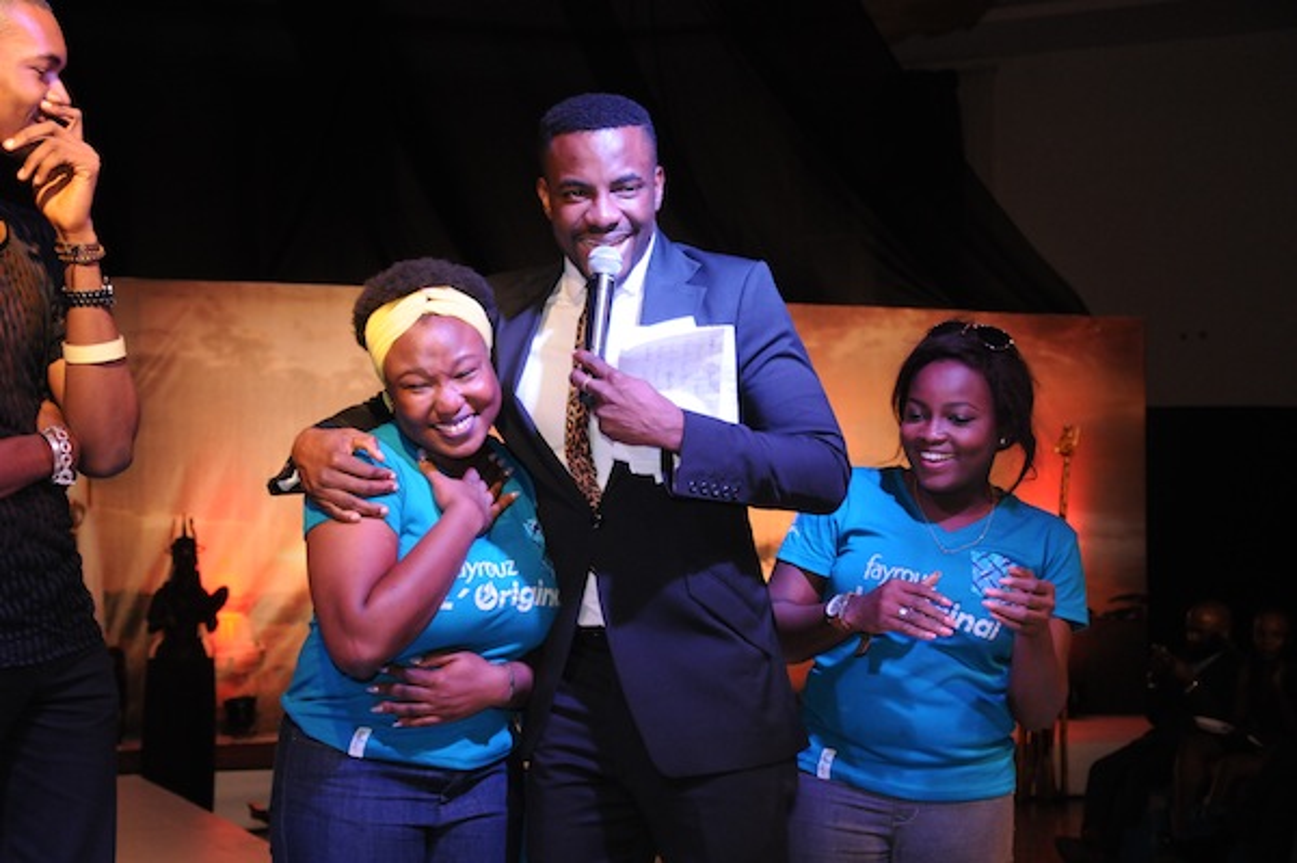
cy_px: 432
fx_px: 2592
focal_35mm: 72
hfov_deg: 28.1
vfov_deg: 18.9
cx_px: 648
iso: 1250
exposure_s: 1/160
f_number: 5.6
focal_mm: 48
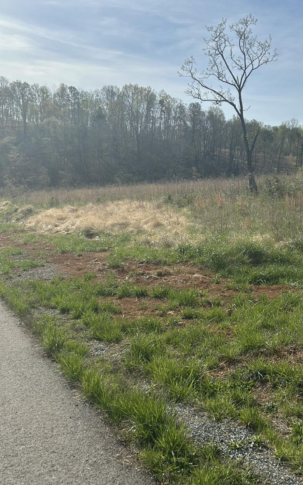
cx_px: 204
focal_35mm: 37
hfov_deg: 34.1
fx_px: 489
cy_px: 240
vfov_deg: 52.8
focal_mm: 5.7
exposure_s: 1/7463
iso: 50
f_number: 1.5
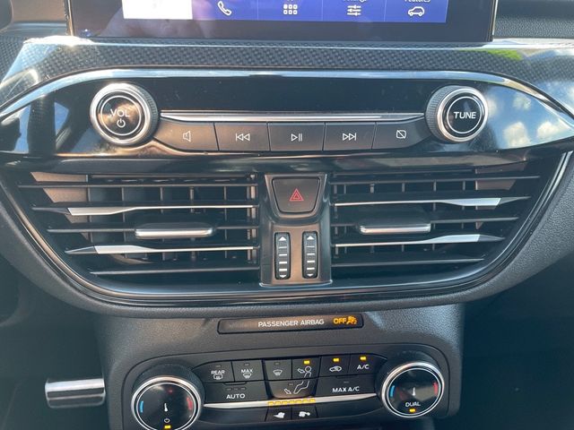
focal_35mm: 26
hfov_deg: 67.3
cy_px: 215
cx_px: 287
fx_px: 431
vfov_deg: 53.1
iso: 125
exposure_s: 1/75
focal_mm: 4.2
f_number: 1.6
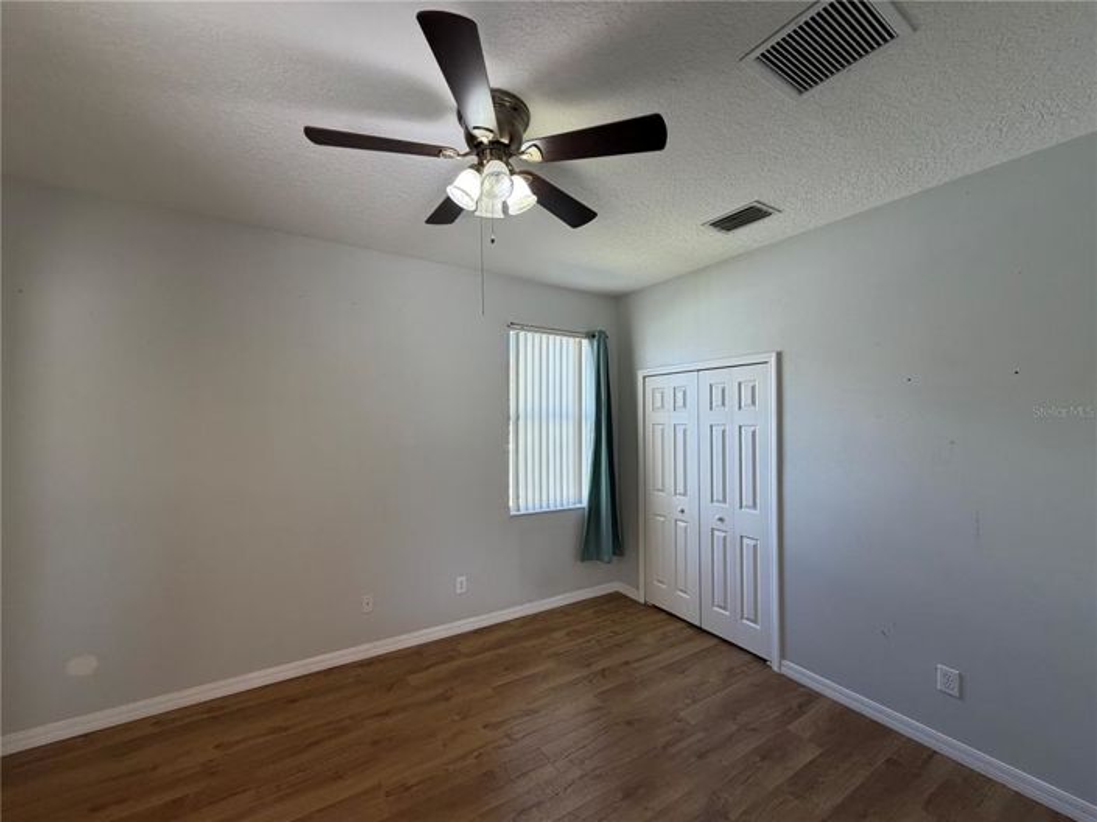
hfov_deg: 102.1
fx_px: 443
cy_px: 411
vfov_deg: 85.6
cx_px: 548
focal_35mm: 14
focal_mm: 2.22
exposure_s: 1/120
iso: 200
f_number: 2.2
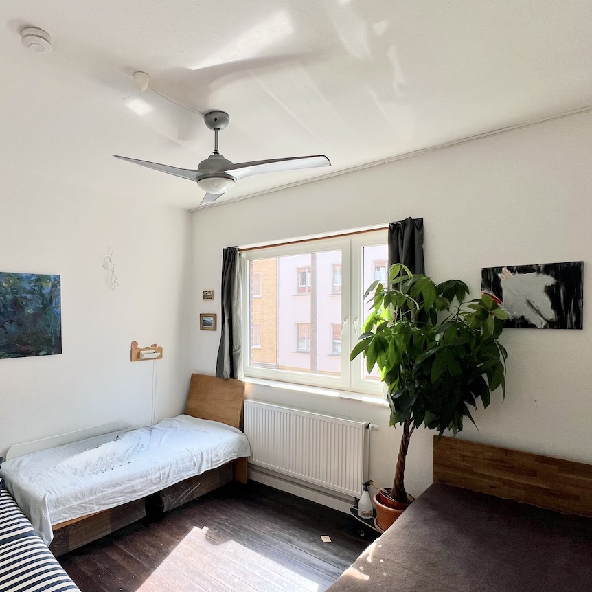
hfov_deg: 72.9
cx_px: 205
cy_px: 318
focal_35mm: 20
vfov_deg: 74.7
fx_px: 387
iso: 32
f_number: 1.8
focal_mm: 1.57
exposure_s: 1/132
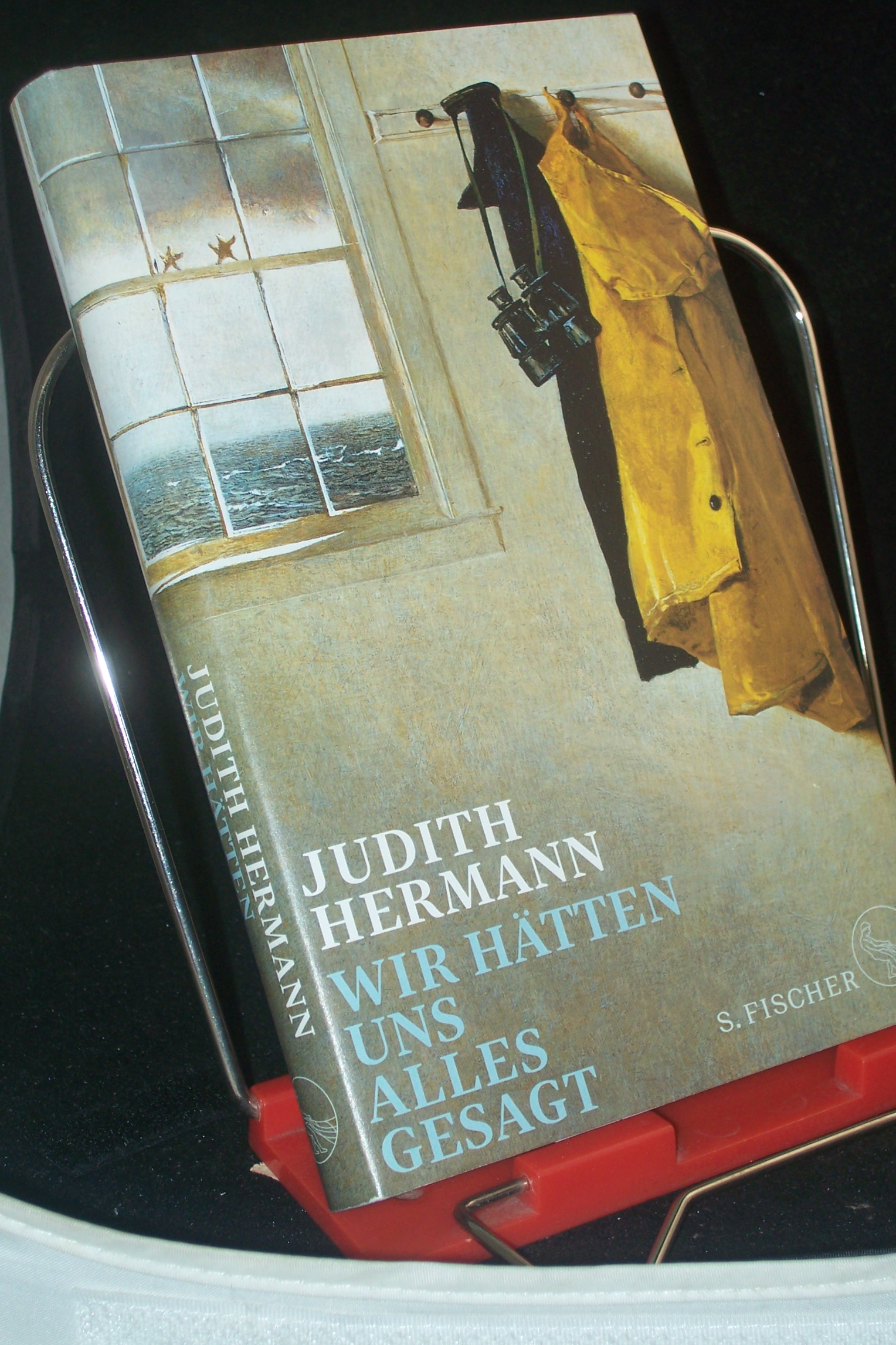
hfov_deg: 19.7
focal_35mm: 69
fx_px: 2576
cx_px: 480
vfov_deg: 29.2
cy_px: 675
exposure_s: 1/80
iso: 80
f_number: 3.6
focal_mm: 11
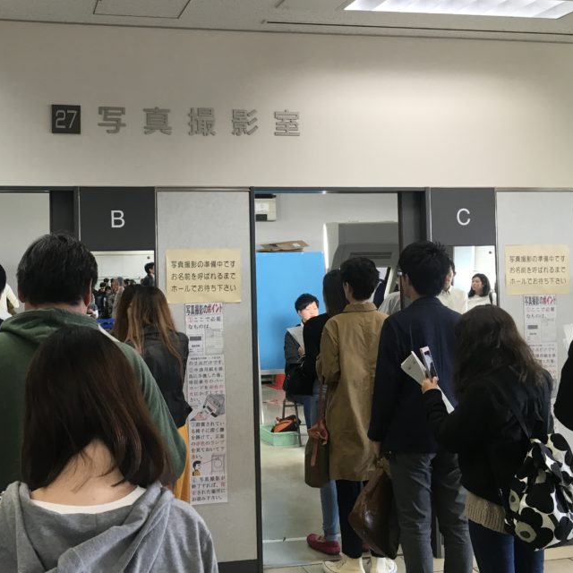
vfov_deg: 40.8
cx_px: 168
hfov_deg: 40.2
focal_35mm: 41
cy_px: 244
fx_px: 768
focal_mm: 4.15
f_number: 2.2
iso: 32
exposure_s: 1/30
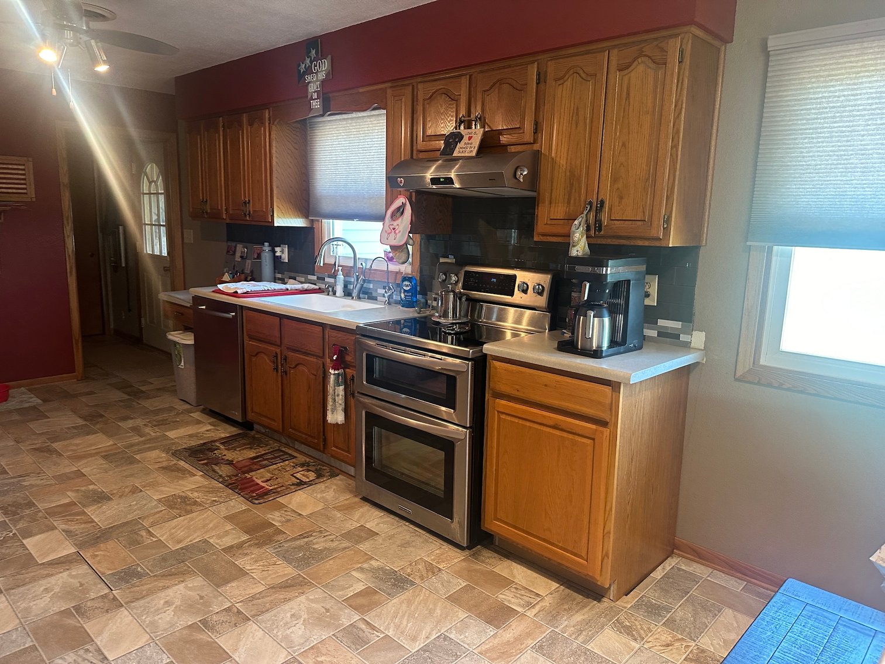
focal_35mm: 24
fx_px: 614
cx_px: 442
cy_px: 332
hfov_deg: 71.6
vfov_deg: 56.8
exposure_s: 1/60
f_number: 1.78
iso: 400
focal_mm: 6.86
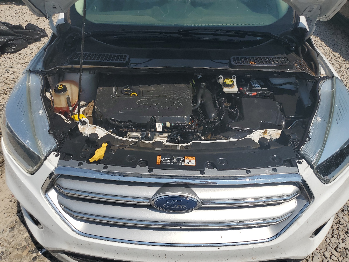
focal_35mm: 26
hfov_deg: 67.3
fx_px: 262
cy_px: 131
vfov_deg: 53.1
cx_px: 174
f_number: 1.5
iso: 50
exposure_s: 1/10000
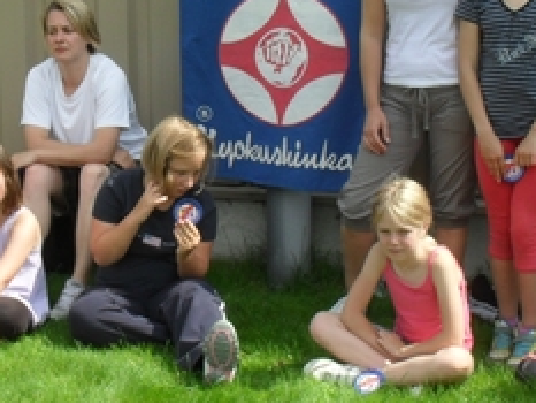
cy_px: 170
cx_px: 147
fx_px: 1394
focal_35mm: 90
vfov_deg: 16.4
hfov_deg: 21.6
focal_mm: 6.3
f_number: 8.4
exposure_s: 1/125
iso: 100
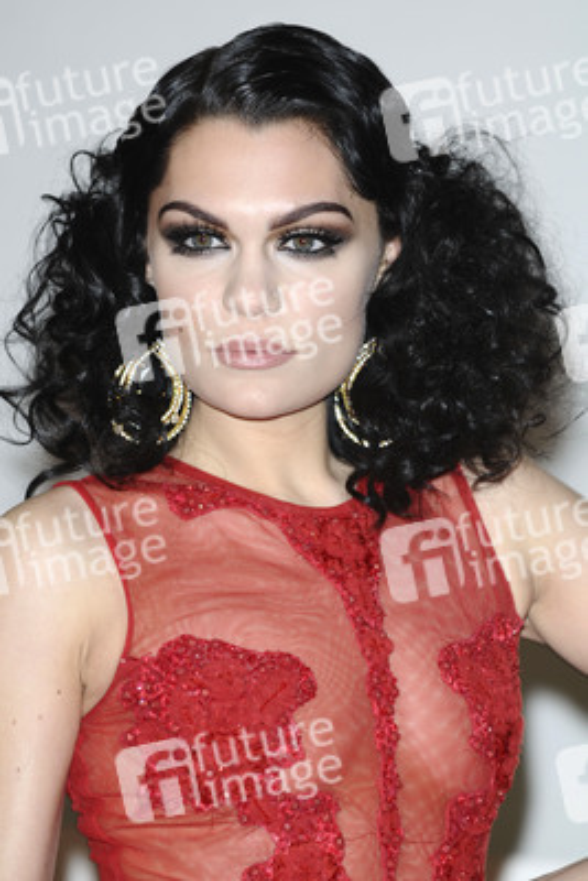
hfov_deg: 4.6
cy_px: 440
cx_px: 294
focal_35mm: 300
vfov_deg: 6.9
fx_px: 7343
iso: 320
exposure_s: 1/160
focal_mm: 200
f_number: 4.5
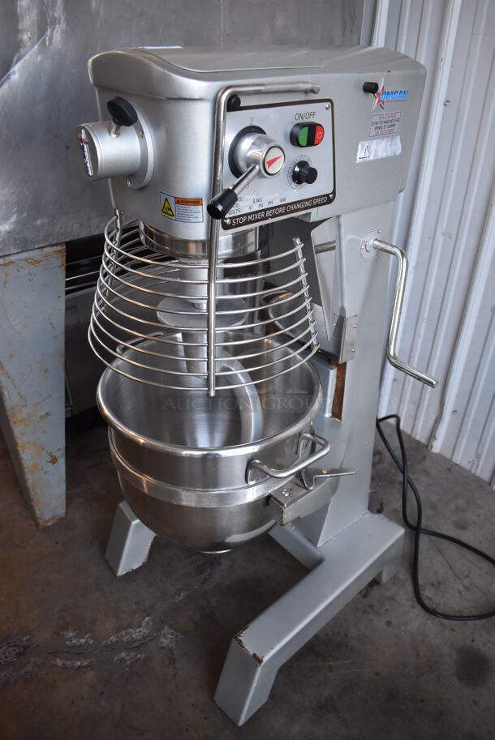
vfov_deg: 67.3
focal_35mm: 27
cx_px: 248
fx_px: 556
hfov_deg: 48.0
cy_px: 370
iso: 800
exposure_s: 1/160
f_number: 3.5
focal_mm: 18
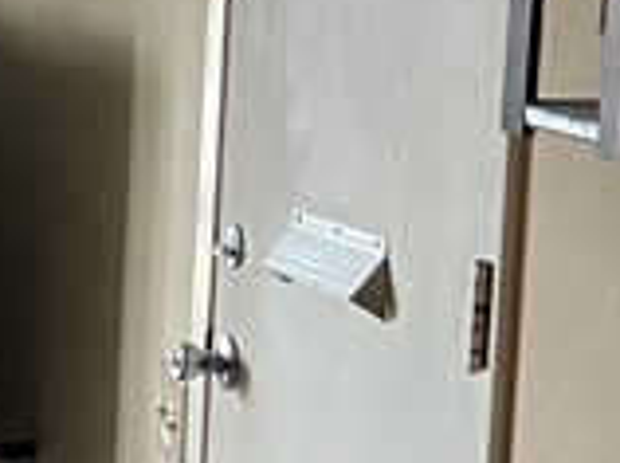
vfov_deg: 8.8
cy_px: 255
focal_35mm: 169
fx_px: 3022
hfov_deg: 9.0
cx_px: -1346
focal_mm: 5.1
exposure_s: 1/60
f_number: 1.6
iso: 320
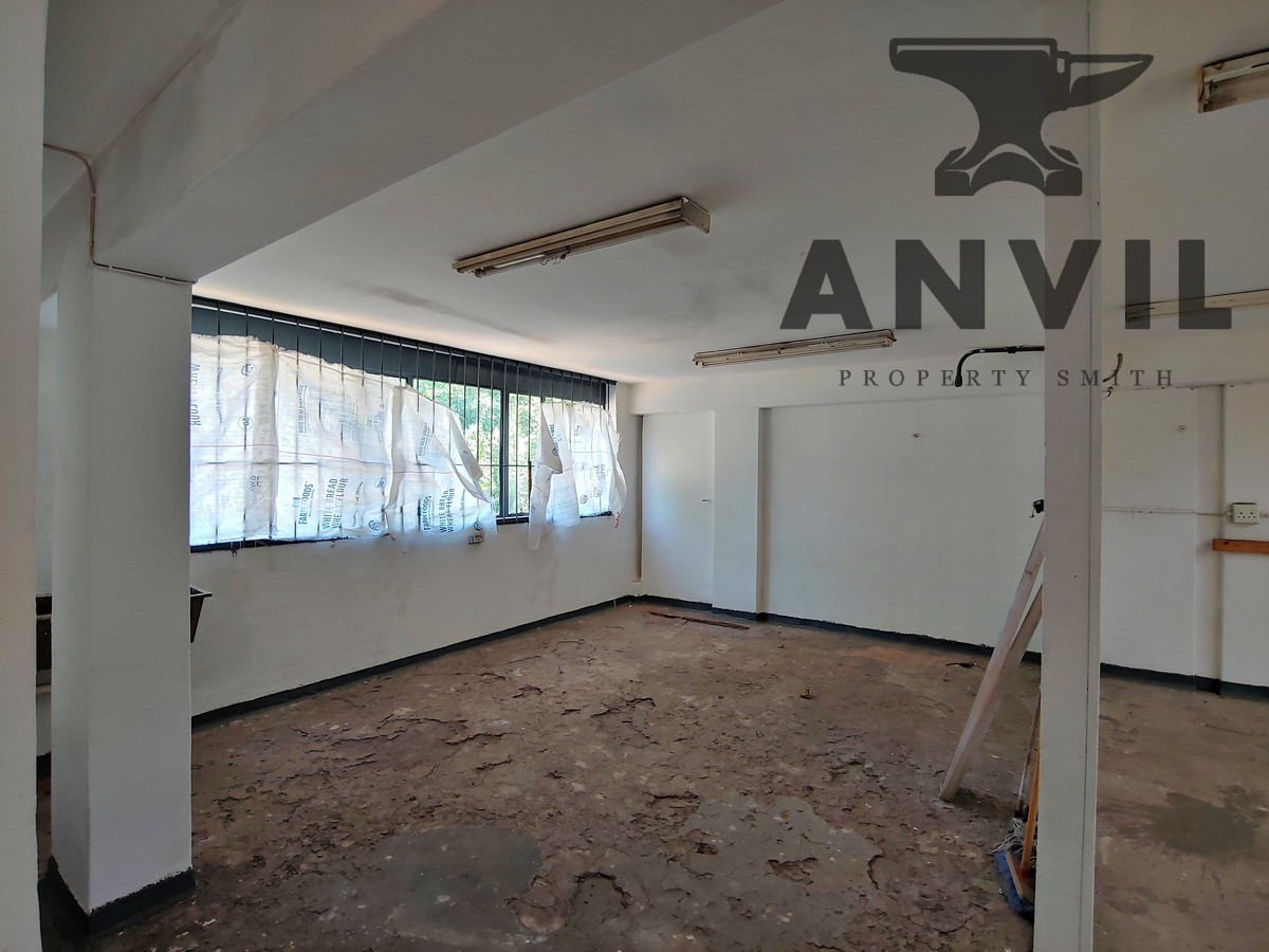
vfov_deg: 78.1
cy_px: 476
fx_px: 587
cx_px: 634
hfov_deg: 94.5
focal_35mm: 16
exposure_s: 1/40
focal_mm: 2.18
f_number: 1.9
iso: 50
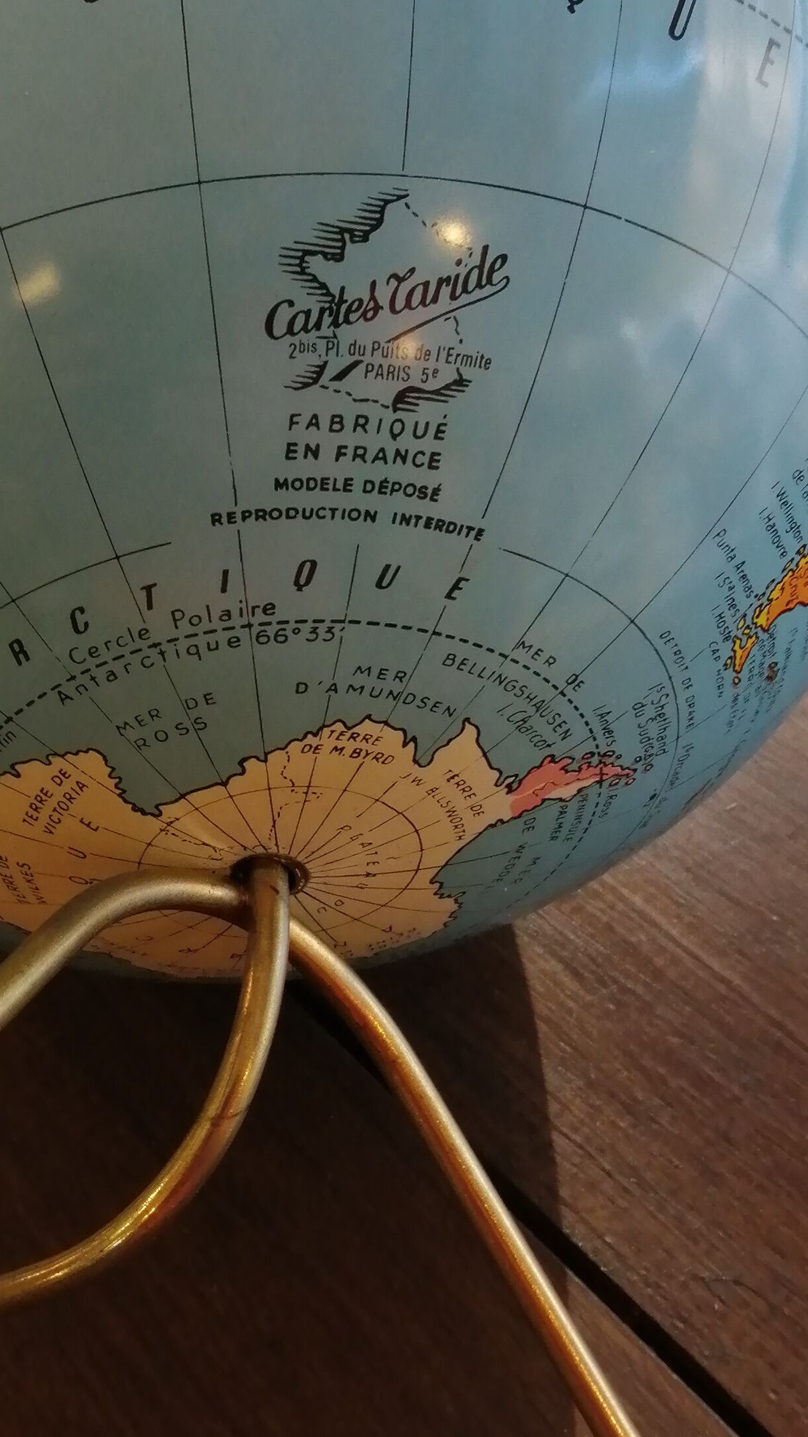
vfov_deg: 38.5
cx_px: 202
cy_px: 717
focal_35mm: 54
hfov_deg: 22.0
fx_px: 2057
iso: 80
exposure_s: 1/50
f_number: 1.8
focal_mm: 3.6
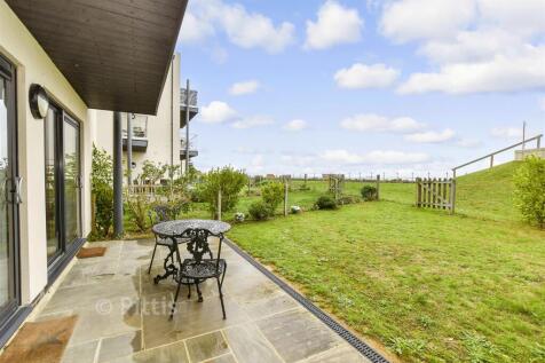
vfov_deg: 77.3
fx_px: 227
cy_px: 182
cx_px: 272
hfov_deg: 100.4
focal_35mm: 15
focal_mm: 10
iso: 160
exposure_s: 1/60
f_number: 8
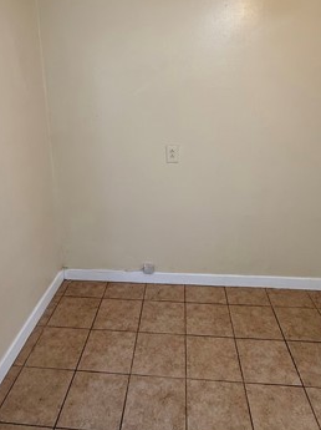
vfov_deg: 66.6
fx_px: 322
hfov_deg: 53.0
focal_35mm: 26
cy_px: 167
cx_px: 152
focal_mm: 2.22
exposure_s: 1/120
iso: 160
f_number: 2.2
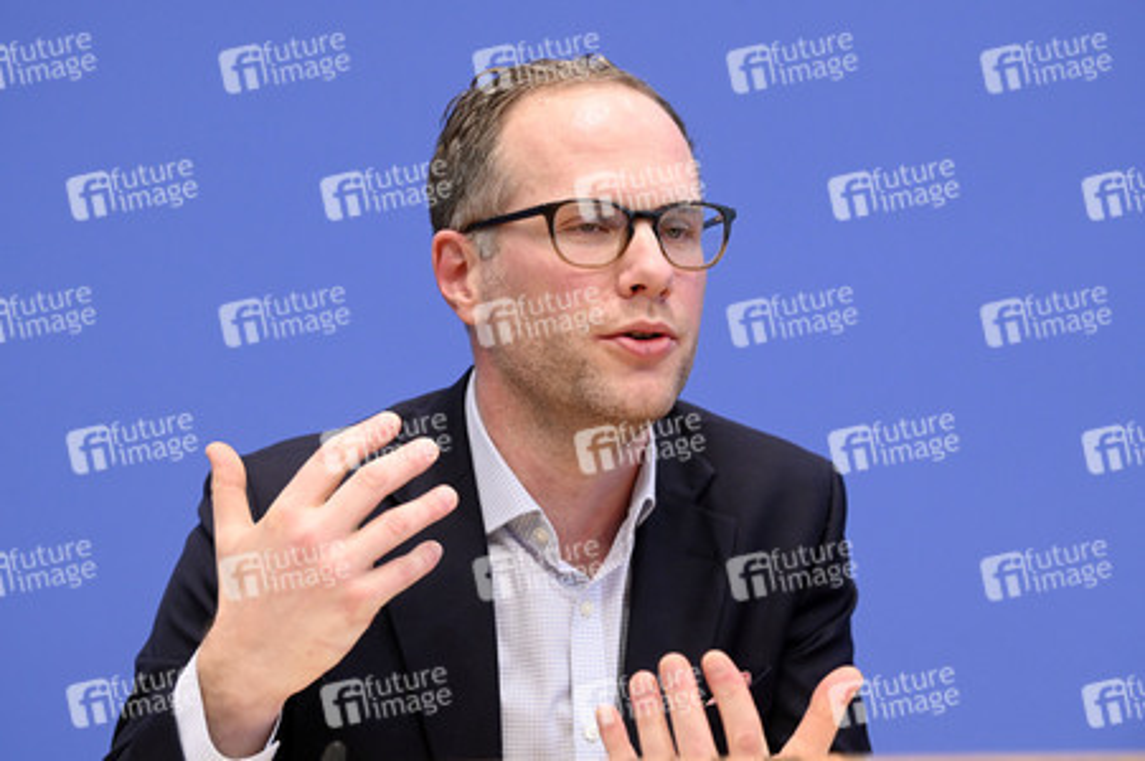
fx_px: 3178
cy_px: 380
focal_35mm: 100
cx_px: 572
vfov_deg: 13.7
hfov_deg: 20.4
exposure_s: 1/640
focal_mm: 100
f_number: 5
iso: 5000
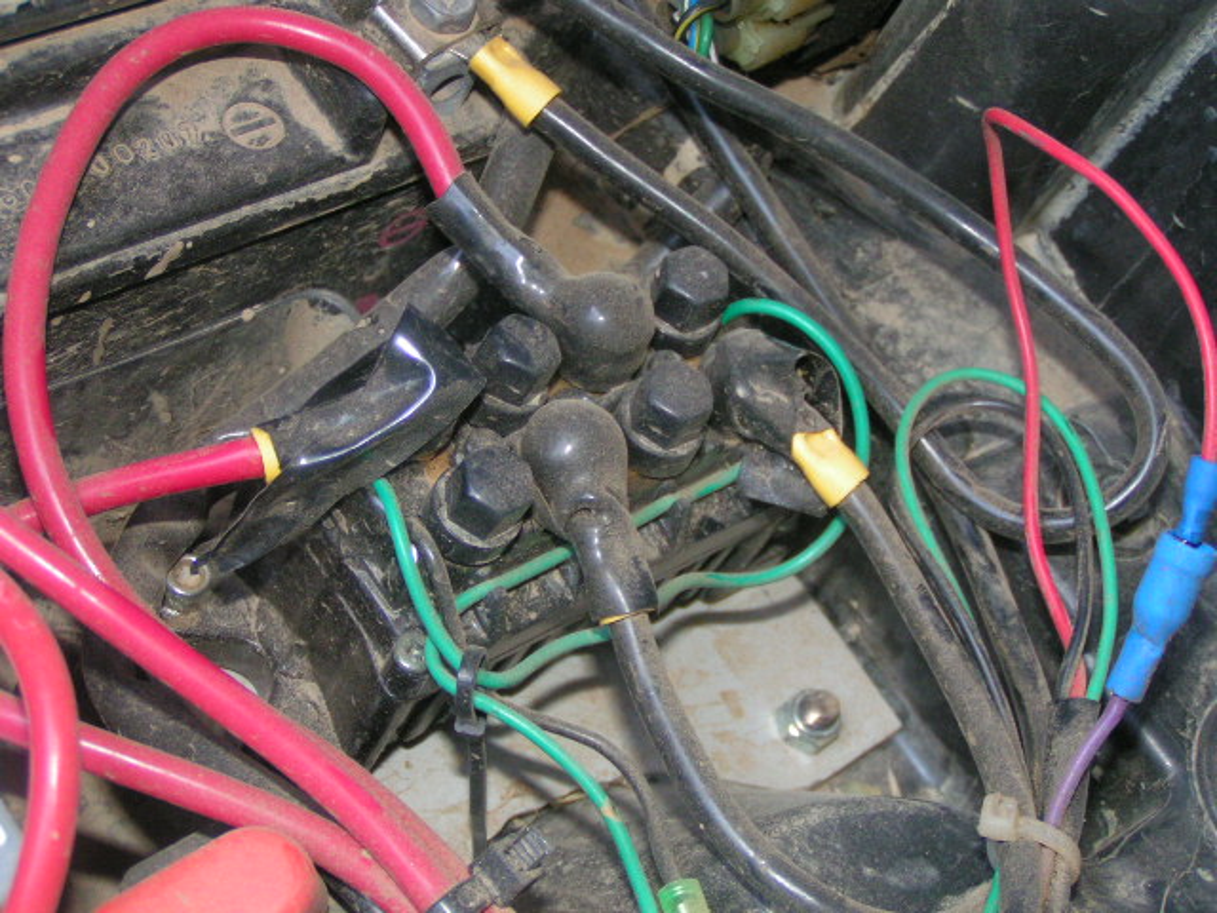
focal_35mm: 65
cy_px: 456
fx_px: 2285
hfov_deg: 29.8
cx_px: 608
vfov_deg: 22.6
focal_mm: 10
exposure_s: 1/80
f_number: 3.2
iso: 200
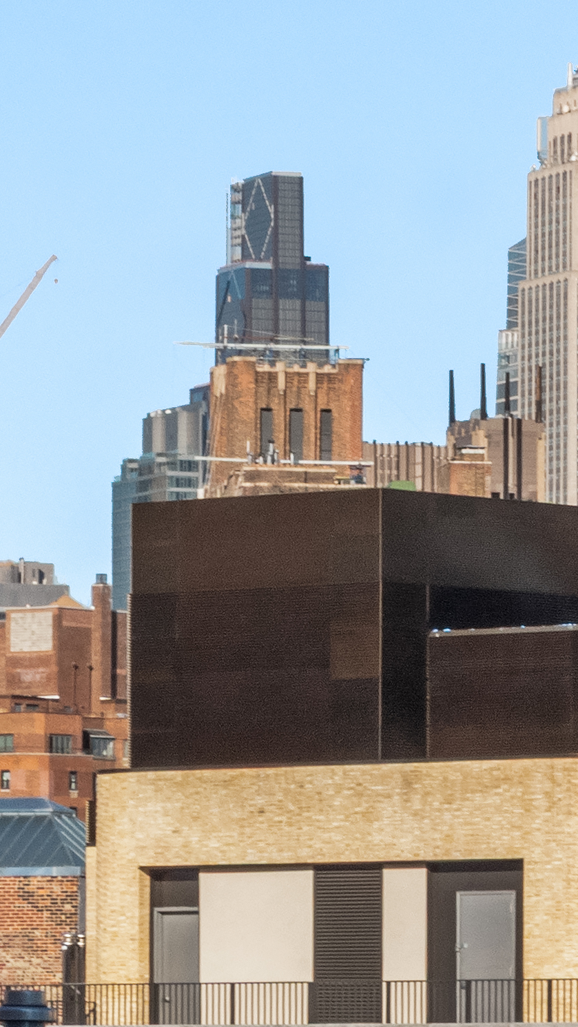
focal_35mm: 295
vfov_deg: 7.3
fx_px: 8035
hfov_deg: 4.1
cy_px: -154
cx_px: 935
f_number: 22
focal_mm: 70
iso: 500
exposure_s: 1/125
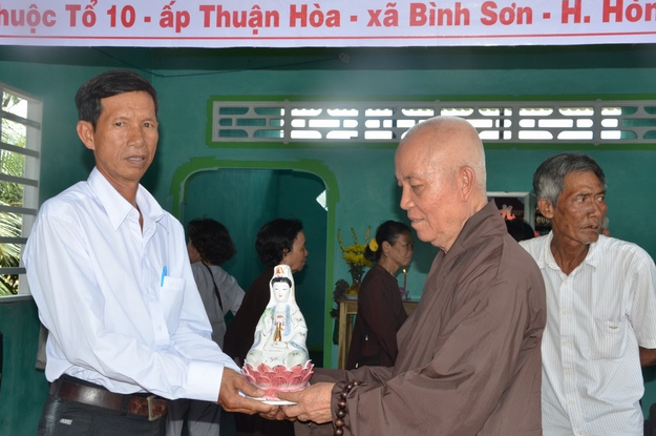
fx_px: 965
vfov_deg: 25.4
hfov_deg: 37.6
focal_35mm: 53
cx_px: 320
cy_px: 215
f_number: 13
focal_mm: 34
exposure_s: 1/250
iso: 1000
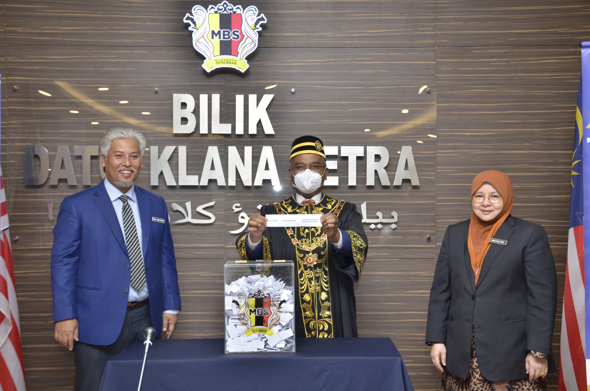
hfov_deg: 35.1
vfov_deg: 23.7
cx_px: 295
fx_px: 932
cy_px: 196
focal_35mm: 57
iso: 500
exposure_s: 1/160
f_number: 4.2
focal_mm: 38
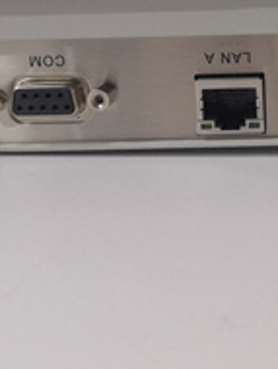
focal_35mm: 71
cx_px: 280
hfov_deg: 20.1
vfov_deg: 26.9
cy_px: 79
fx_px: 759
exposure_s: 1/50
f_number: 1.8
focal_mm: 3.95
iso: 320
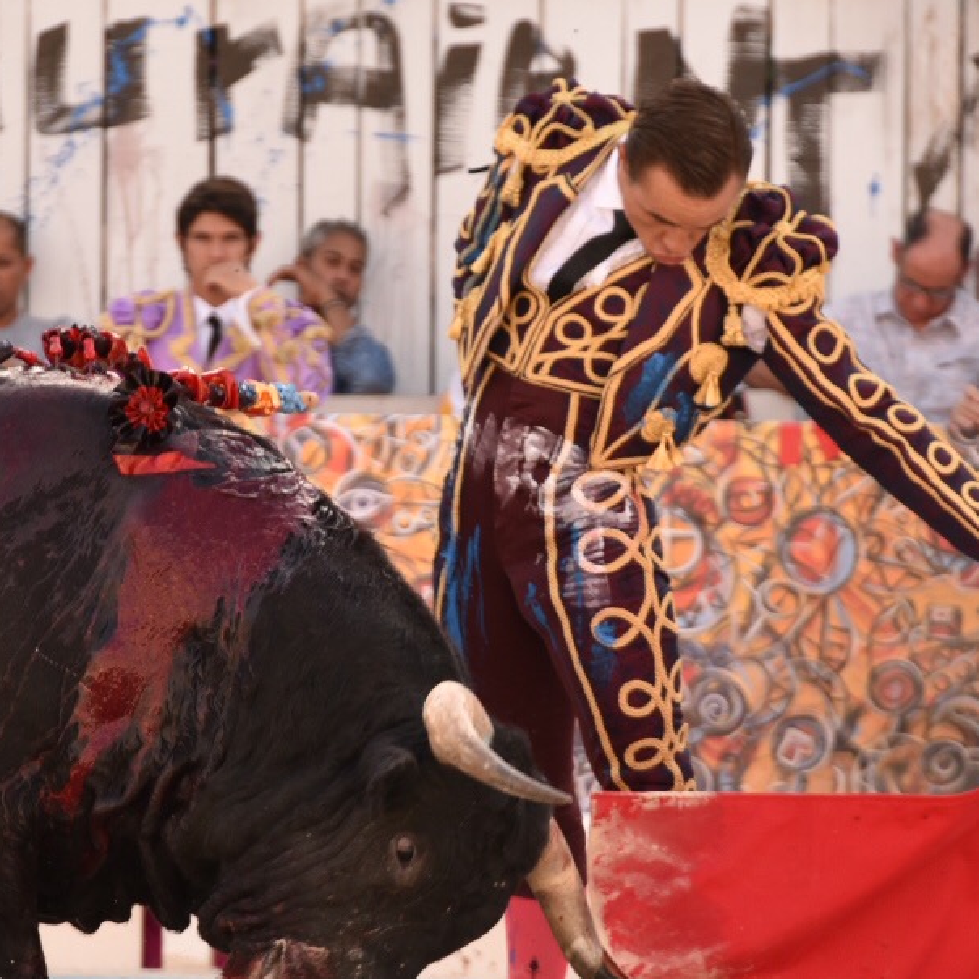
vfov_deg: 3.8
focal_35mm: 455
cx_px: 345
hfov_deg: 3.9
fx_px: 14559
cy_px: 785
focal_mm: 200
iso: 640
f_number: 5.6
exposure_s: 1/640
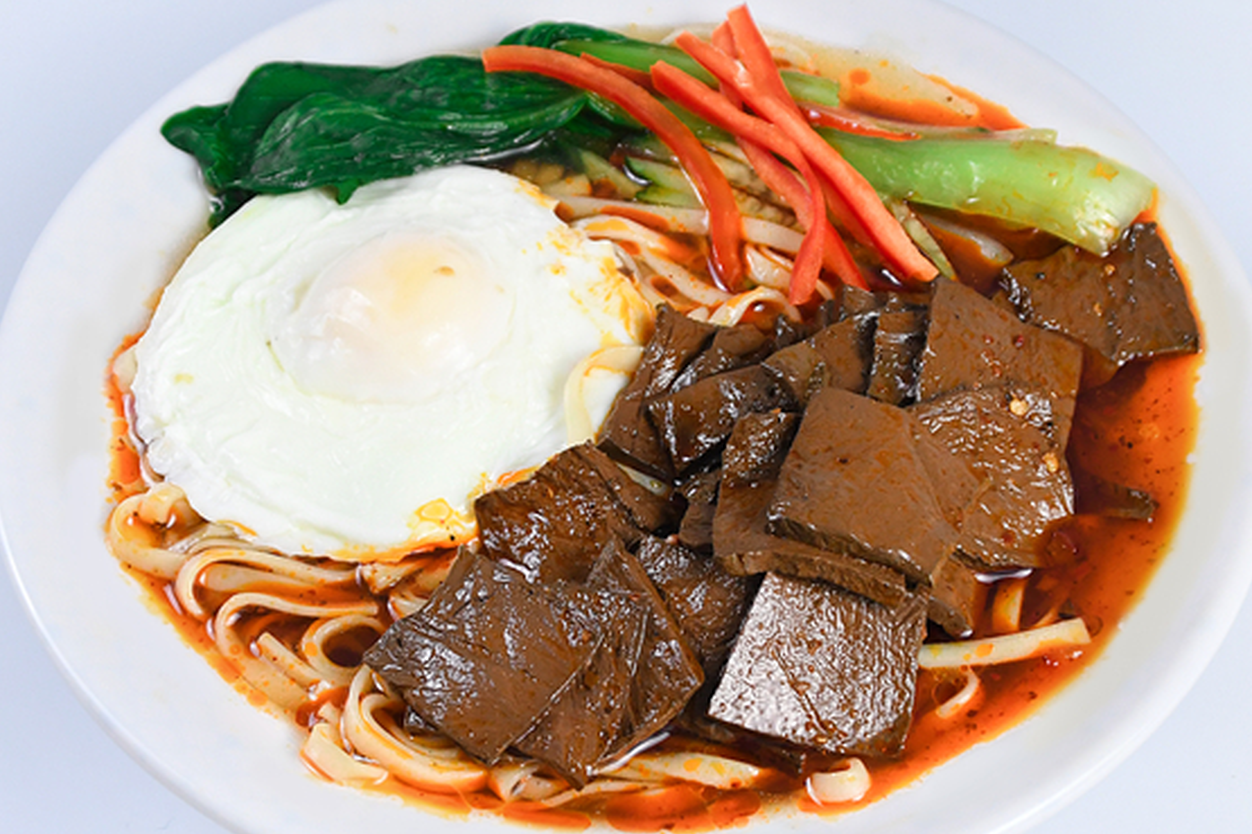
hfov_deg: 17.2
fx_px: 4138
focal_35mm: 119
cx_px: 620
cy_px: 437
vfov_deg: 11.5
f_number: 5.6
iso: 2000
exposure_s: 1/125
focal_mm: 44
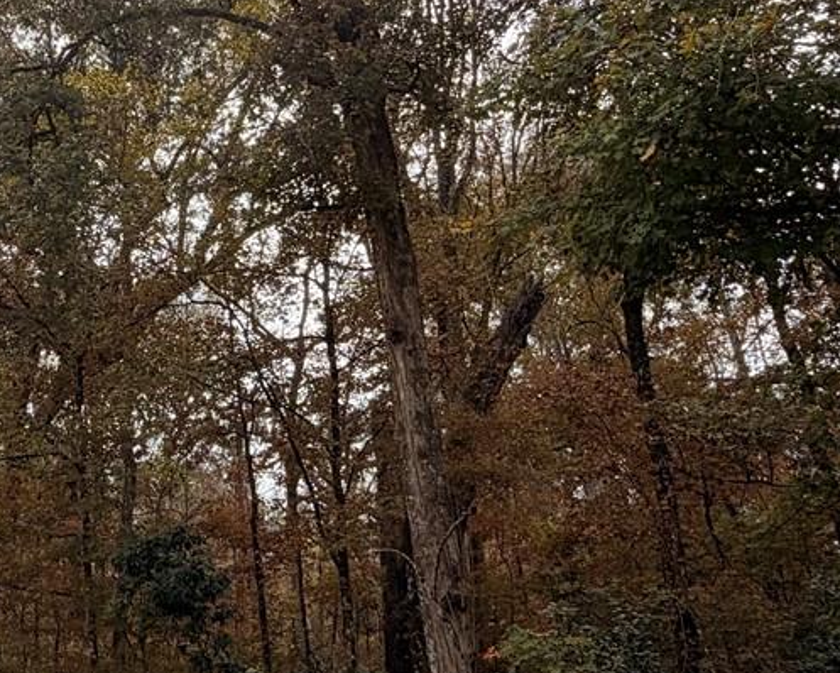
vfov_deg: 34.1
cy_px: 279
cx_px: 150
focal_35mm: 44
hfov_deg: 40.0
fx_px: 1094
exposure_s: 1/770
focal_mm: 2.22
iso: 40
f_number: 2.2
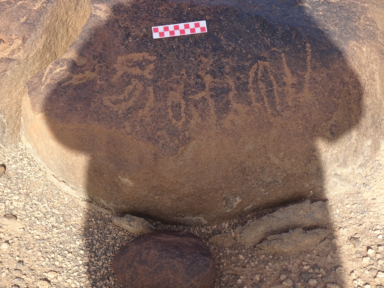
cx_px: 192
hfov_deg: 19.6
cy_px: 144
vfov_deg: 14.8
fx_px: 1109
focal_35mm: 100
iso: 80
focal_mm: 17.01
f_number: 5
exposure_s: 1/200
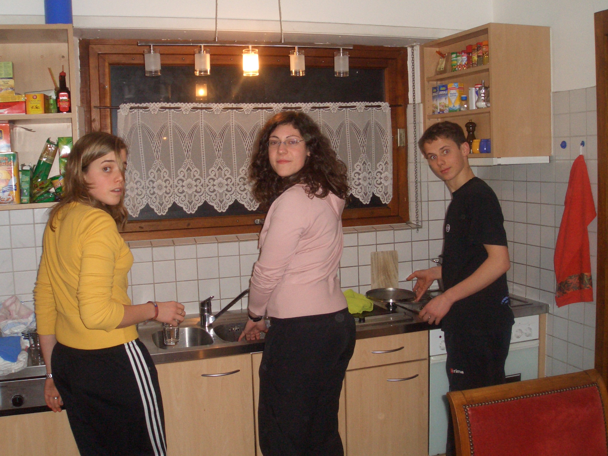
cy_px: 228
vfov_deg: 39.7
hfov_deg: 51.4
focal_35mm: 36
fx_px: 632
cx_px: 304
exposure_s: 1/40
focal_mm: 4.8
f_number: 4
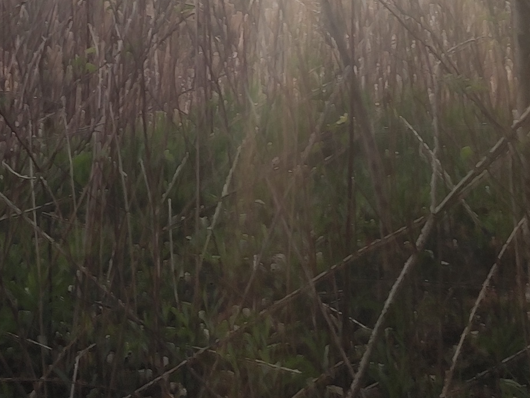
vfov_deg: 13.8
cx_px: 205
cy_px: -149
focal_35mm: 102
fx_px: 1562
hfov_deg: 19.2
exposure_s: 1/238
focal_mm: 6.14
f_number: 1.65
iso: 50
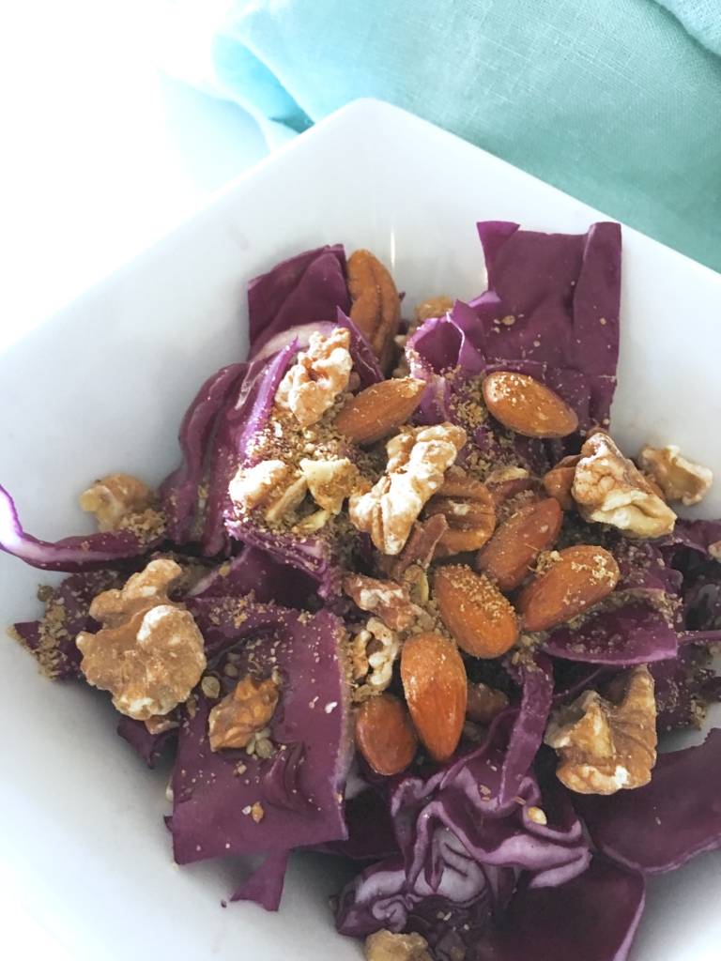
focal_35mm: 29
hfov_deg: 48.2
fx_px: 805
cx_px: 360
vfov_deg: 61.7
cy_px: 480
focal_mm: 4.15
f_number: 2.2
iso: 50
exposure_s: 1/4
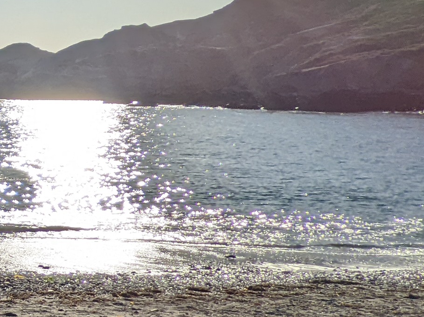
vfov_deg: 20.4
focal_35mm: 71
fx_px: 869
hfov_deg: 17.1
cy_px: 55
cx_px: -485
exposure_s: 1/5618
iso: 33
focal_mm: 2.22
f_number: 2.2
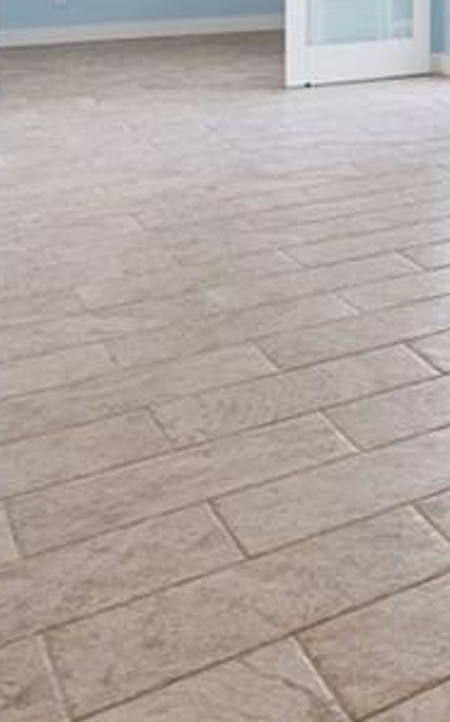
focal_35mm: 56
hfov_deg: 15.5
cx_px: 1014
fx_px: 1100
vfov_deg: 31.7
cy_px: -93
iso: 400
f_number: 9
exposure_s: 1/125
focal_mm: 16
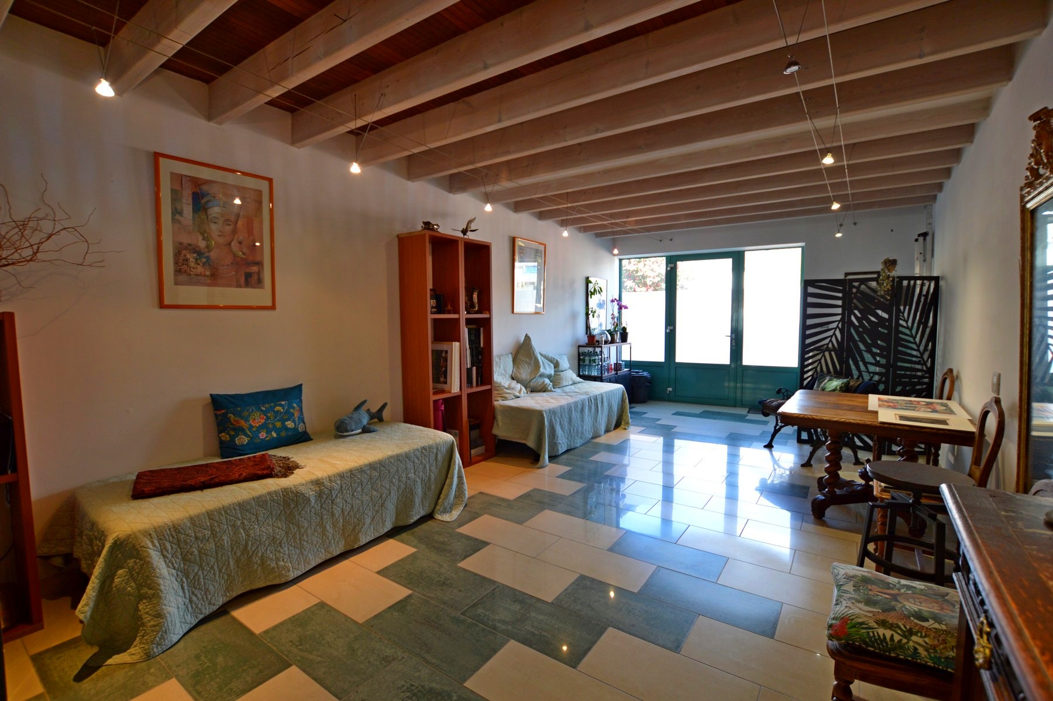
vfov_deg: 77.2
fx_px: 438
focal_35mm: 15
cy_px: 350
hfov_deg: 100.4
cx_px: 526
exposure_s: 1/80
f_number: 4.5
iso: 400
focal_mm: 10
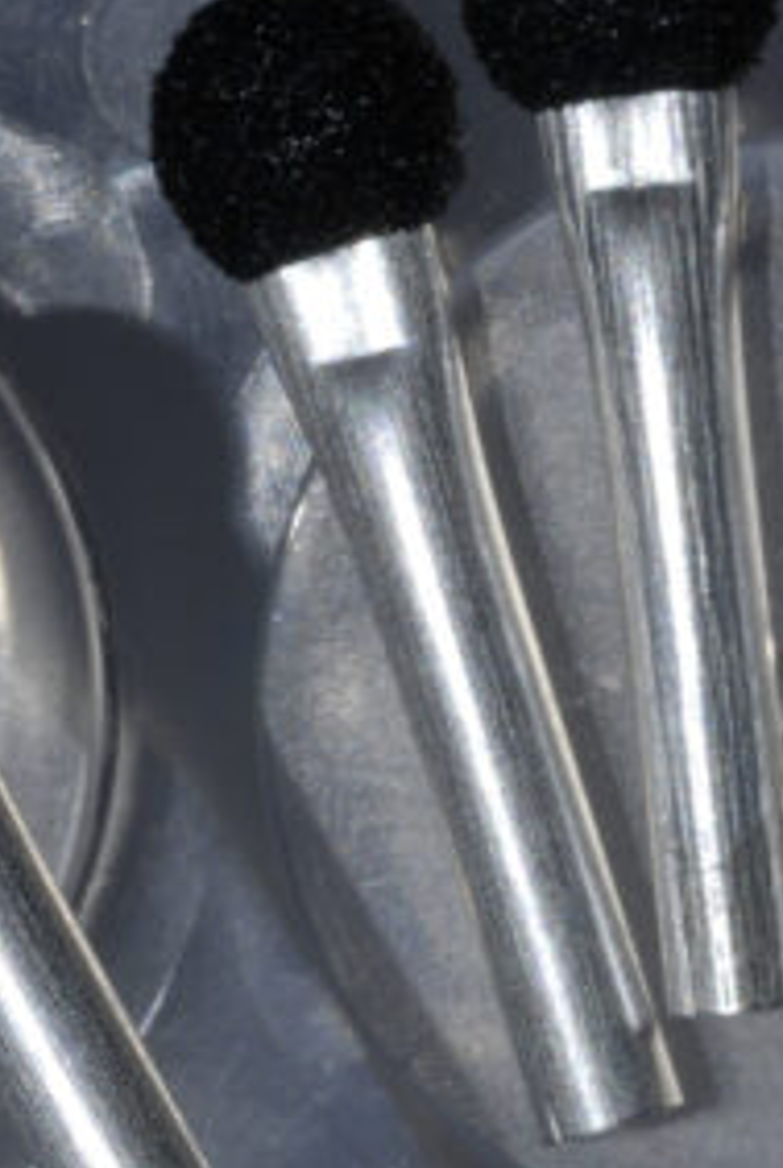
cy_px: 754
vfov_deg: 7.2
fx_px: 9296
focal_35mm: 286
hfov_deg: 4.8
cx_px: 501
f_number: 22
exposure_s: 1/6
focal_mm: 60
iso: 100
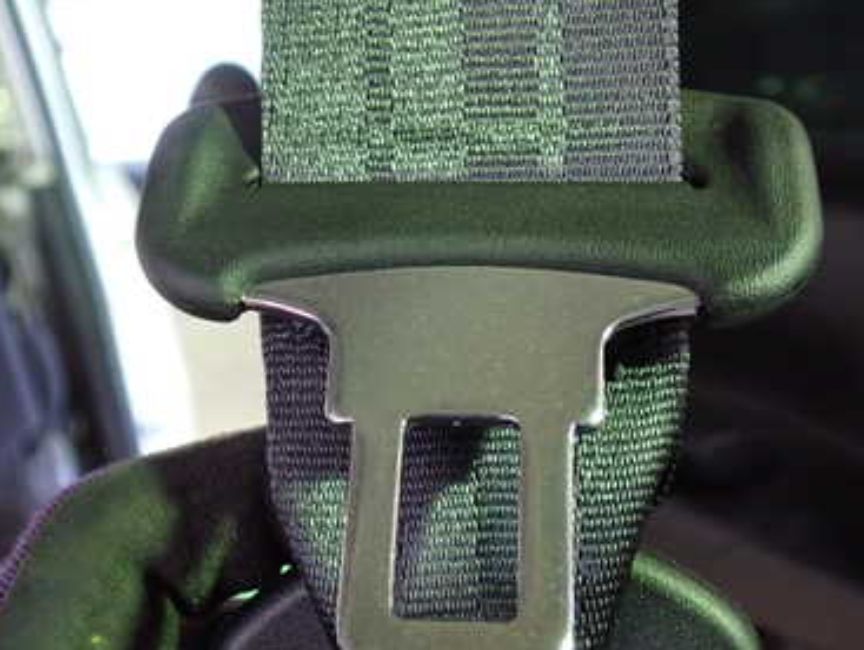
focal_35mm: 49
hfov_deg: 38.9
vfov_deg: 29.7
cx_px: 421
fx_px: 1224
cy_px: 337
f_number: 2.3
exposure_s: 1/30
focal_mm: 5.4
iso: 800
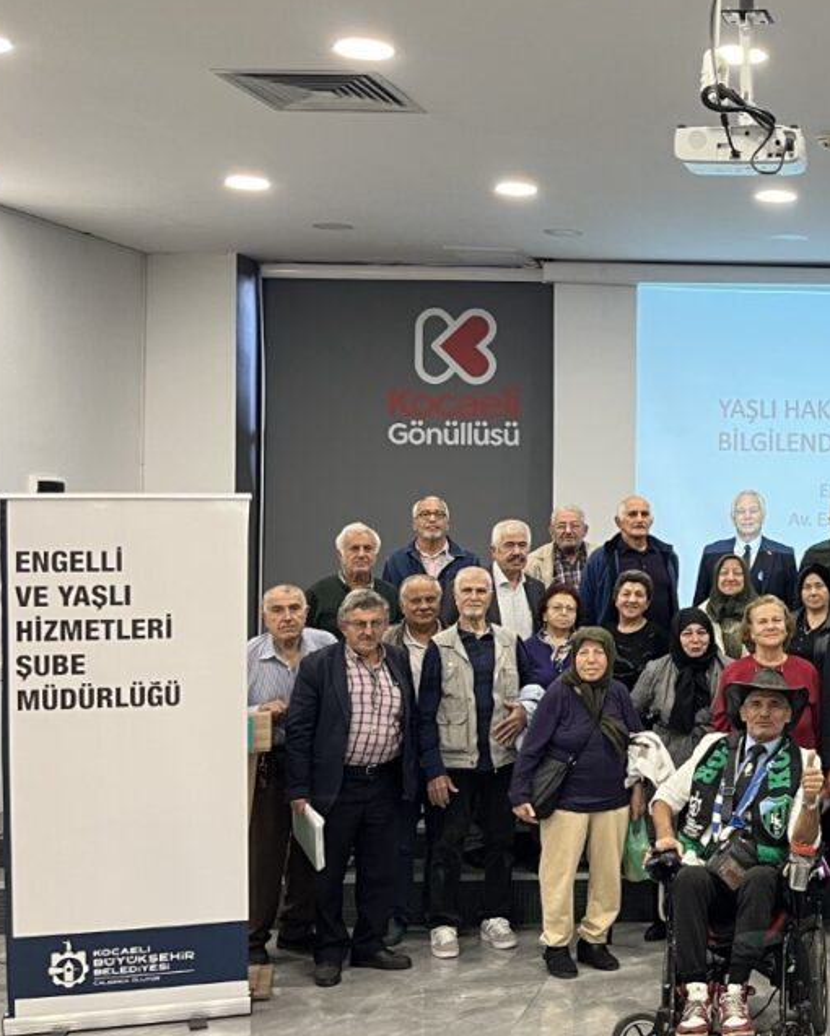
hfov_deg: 27.0
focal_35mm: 51
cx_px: 941
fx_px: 1565
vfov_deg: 36.6
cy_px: 503
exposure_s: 1/50
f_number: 1.6
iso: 160
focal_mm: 5.1
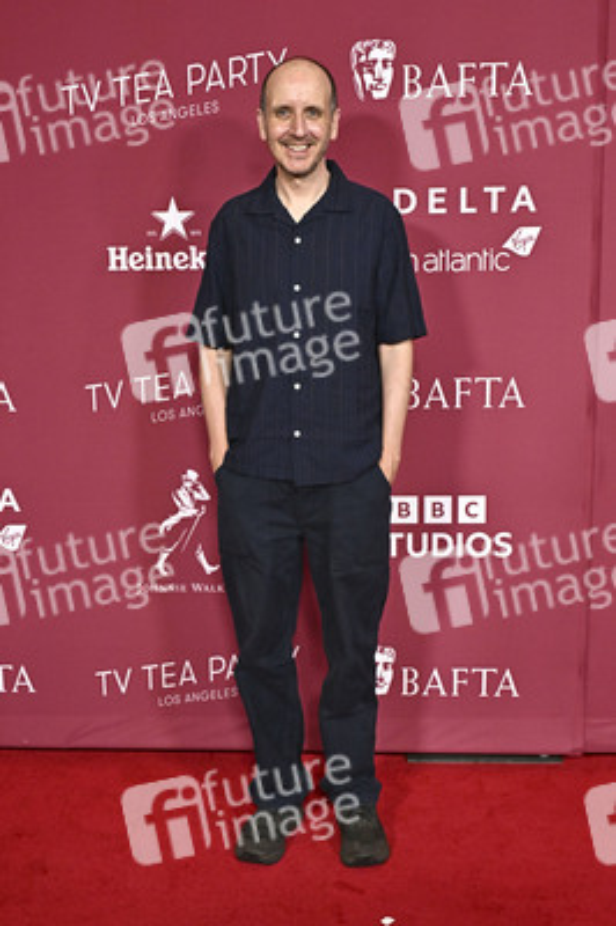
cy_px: 463
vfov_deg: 50.7
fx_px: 977
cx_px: 308
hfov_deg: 35.0
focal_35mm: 38
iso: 3200
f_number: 5
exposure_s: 1/320
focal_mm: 38
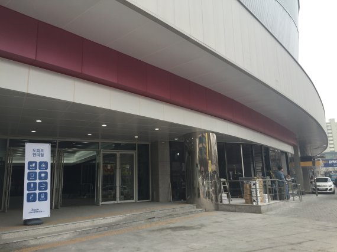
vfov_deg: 48.2
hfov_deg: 61.7
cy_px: 126
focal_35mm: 29
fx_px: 282
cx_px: 168
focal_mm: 4.15
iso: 32
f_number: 2.2
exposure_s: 1/220
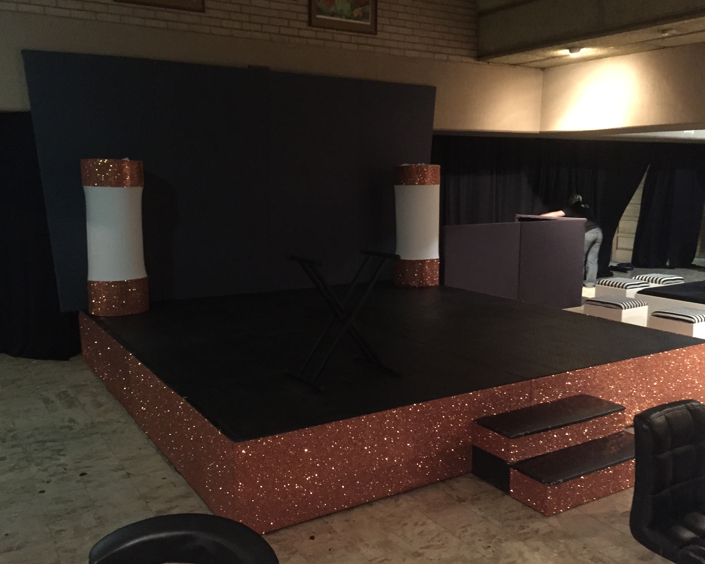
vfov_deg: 47.1
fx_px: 647
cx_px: 337
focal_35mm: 31
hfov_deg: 57.2
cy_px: 278
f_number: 2.2
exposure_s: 1/17
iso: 800
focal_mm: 4.15
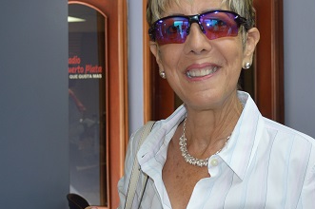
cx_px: 248
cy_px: 98
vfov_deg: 19.1
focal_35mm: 71
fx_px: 621
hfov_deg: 27.9
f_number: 4.2
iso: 400
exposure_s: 1/60
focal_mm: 26
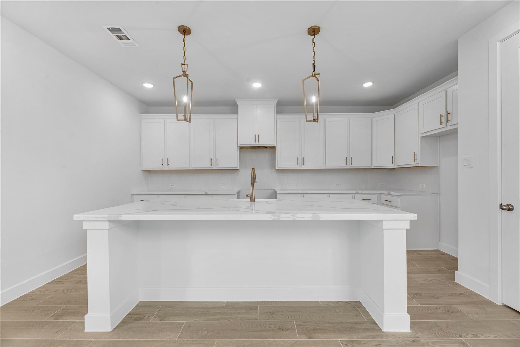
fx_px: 202
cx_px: 260
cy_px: 174
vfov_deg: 81.3
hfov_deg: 104.2
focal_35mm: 14
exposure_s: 1/10
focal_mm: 14
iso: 250
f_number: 9
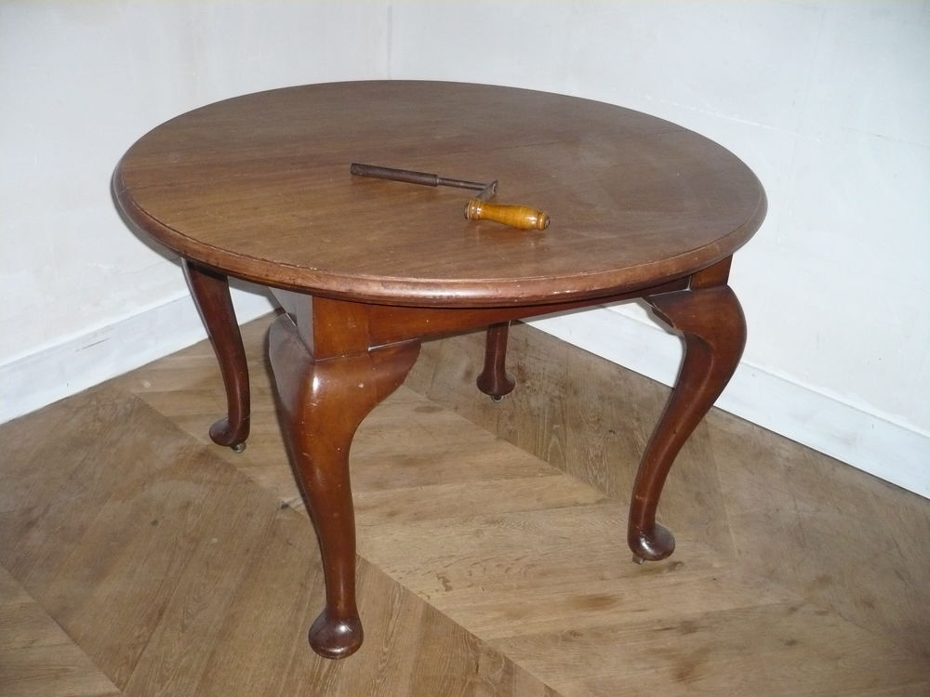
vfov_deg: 40.7
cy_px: 348
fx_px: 940
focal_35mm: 35
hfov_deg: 52.6
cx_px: 465
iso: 320
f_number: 2.8
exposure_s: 1/30
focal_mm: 5.8
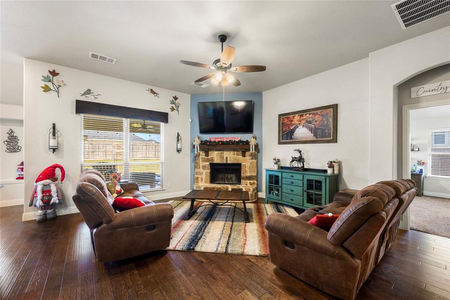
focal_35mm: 14
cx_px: 225
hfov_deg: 104.3
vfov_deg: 81.1
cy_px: 150
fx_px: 175
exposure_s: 1/30
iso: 3200
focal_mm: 14
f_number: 8
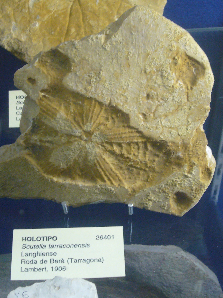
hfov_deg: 18.4
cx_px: 112
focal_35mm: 80
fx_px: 687
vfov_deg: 24.4
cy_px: 149
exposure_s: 1/13
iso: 200
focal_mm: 9.6
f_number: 4
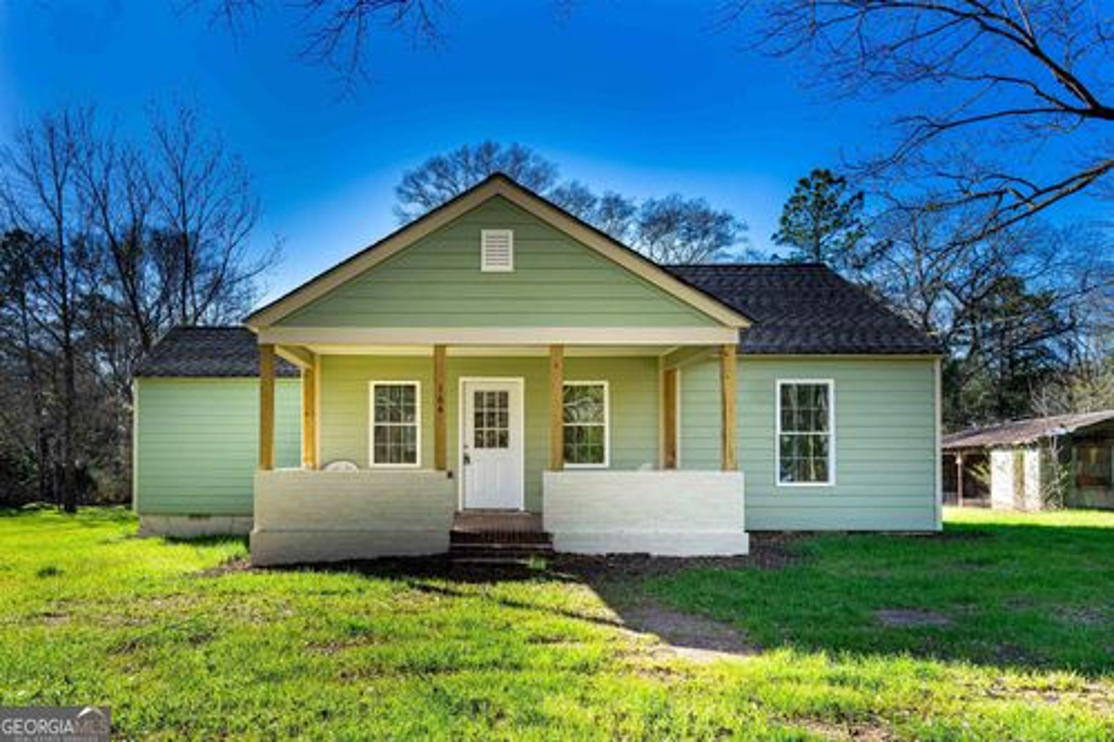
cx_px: 557
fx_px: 742
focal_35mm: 24
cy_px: 371
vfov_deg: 53.1
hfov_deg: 73.8
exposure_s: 1/2000
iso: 100
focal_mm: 24
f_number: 4.5
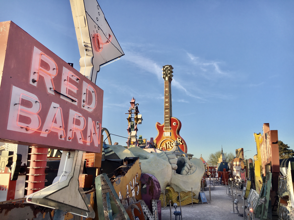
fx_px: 246
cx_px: 147
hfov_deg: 61.7
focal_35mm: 29
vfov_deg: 48.2
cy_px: 110
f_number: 2.2
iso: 25
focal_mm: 4.15
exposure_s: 1/699
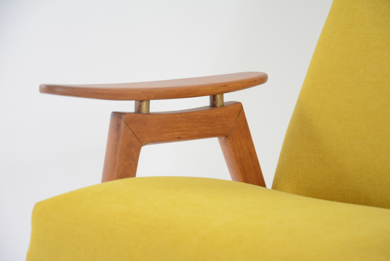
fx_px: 1301
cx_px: 195
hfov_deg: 17.0
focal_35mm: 120
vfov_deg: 11.4
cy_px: 130
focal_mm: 80
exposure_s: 1/80
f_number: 5.3
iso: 400
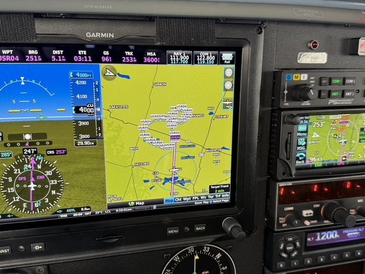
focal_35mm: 35
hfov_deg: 52.6
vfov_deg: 40.6
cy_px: 157
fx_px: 369
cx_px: 193
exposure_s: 1/121
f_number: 1.78
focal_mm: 6.76
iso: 80
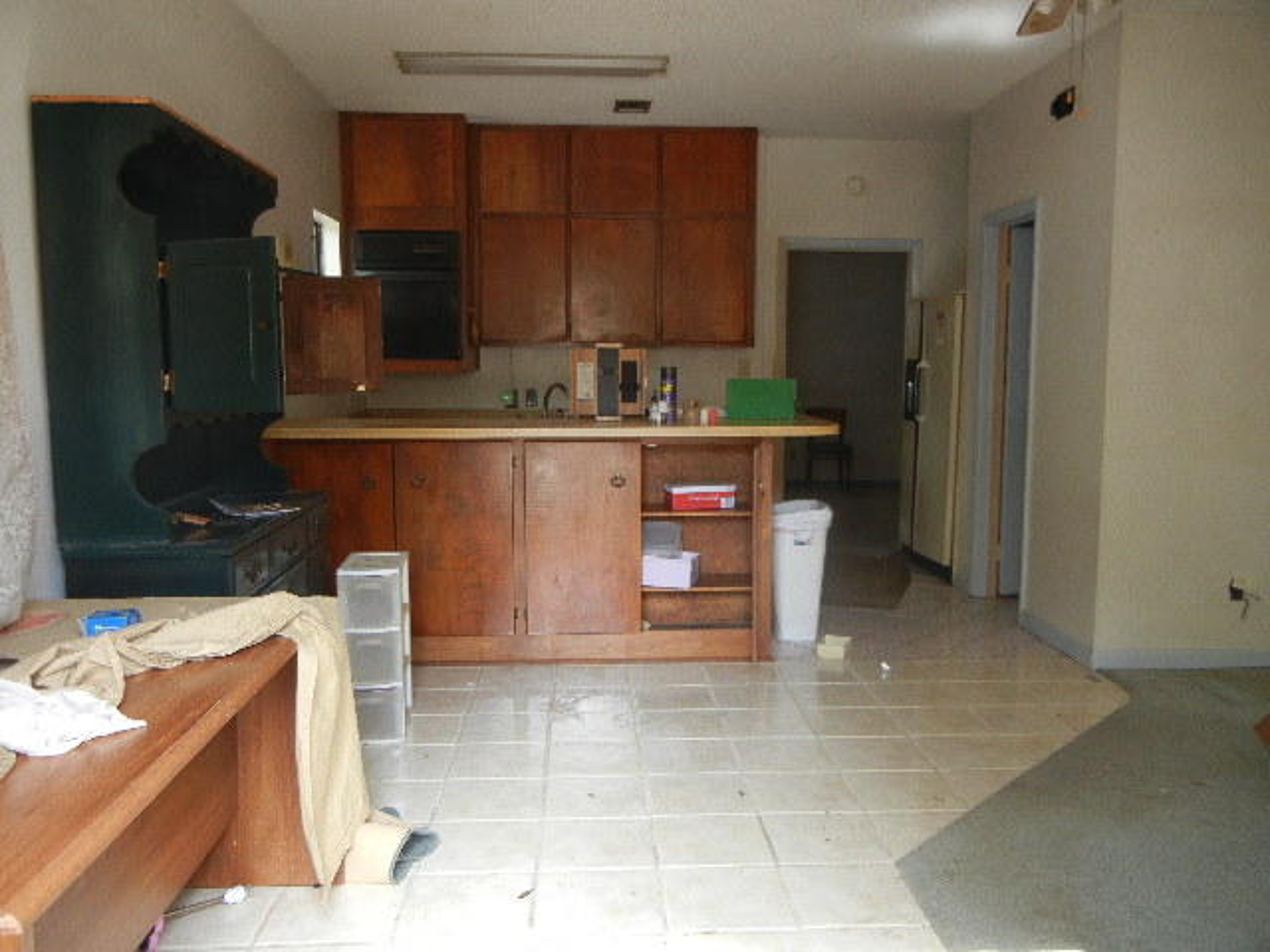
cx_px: 635
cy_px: 476
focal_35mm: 30
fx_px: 1101
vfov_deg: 46.8
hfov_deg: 60.0
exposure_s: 1/30
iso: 216
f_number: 3.5
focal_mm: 5.4
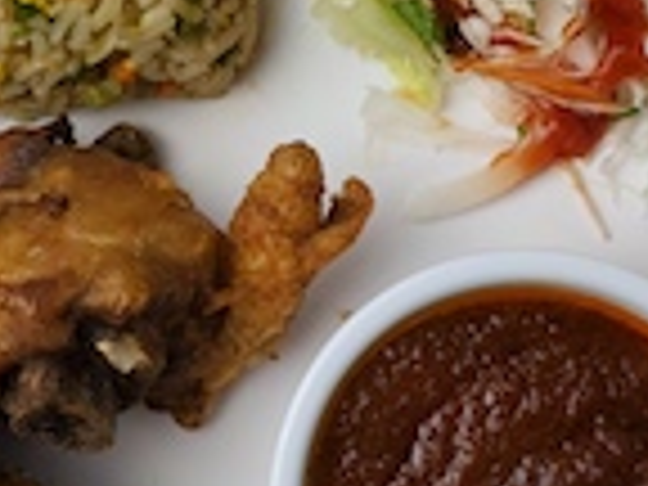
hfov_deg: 20.3
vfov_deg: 15.3
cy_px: 130
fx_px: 1797
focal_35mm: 96
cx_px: 176
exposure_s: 1/50
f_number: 1.8
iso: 16
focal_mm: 6.4
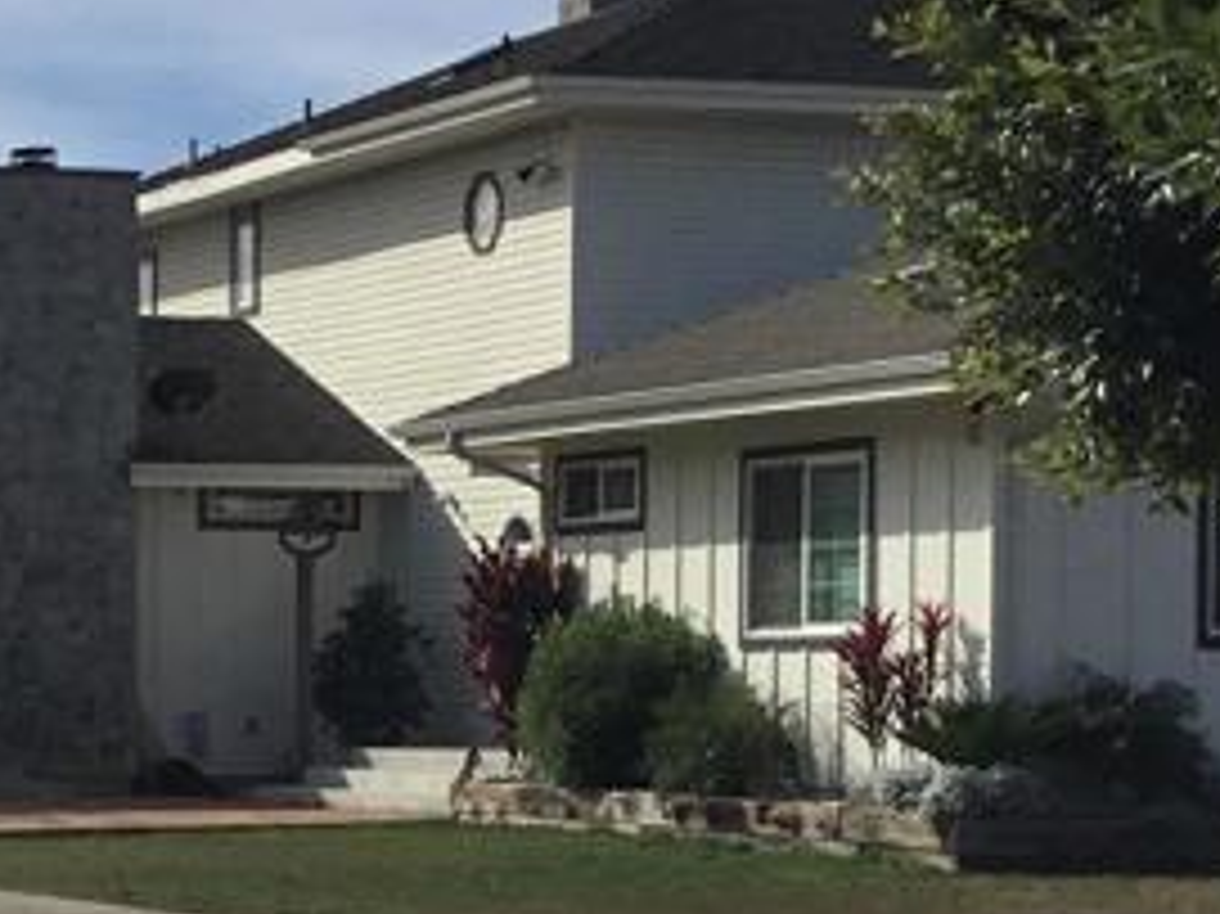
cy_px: 711
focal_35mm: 117
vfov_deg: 12.6
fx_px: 4122
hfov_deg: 16.2
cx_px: -230
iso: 25
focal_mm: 3.3
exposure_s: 1/3021
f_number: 2.4
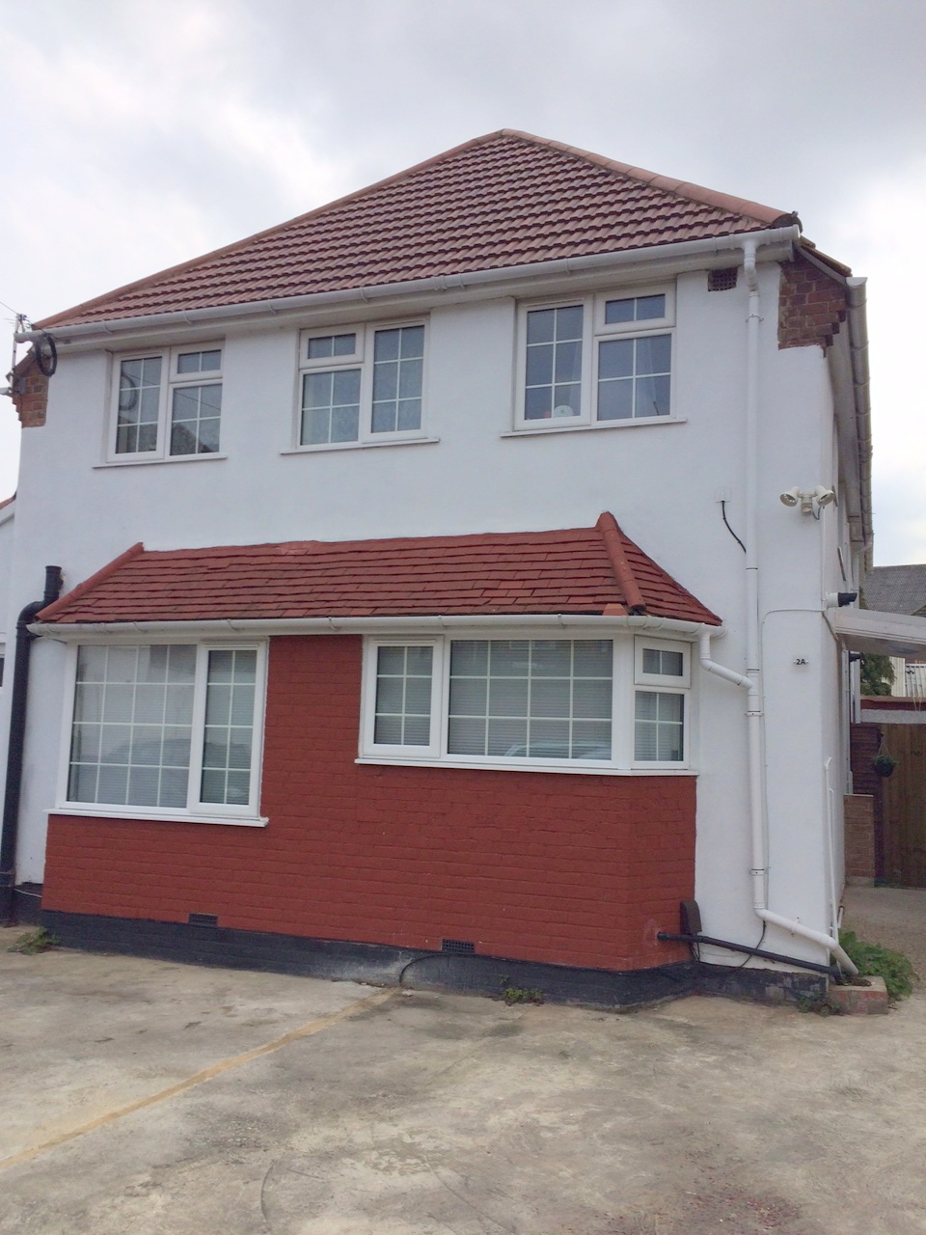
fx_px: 1034
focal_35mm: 29
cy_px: 618
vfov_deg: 61.7
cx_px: 463
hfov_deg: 48.2
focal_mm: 4.15
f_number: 2.2
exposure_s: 1/2933
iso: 32
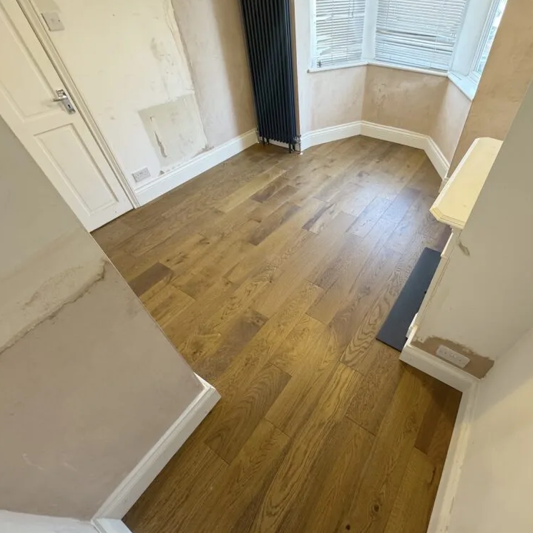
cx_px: 325
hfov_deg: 82.8
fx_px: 296
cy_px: 260
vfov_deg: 84.0
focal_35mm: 17
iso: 200
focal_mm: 2.22
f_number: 2.2
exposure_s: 1/50
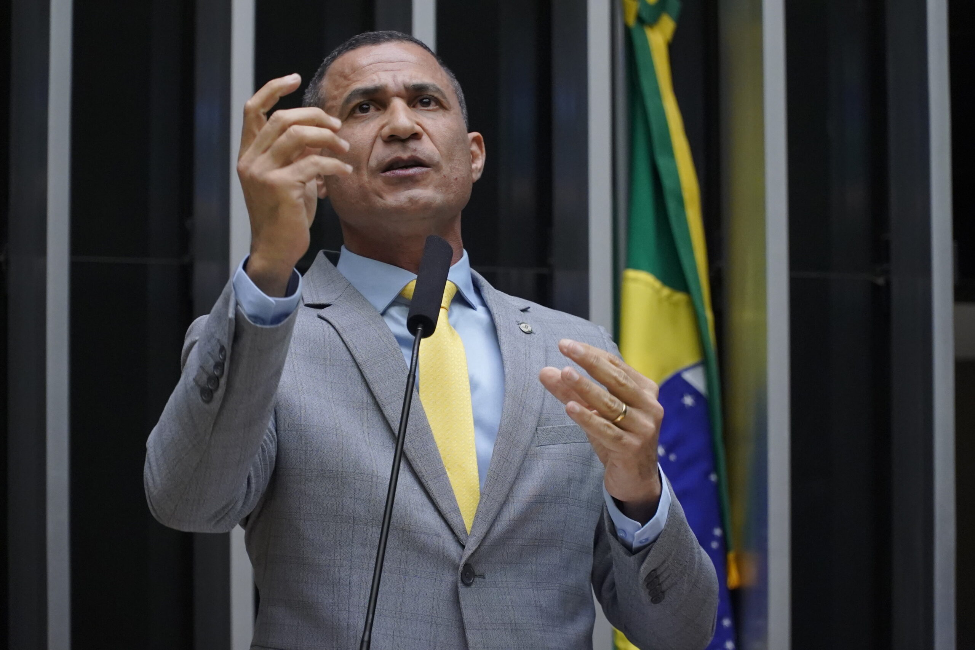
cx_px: 488
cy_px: 325
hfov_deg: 13.1
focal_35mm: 157
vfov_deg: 8.7
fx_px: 4252
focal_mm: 105
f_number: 4
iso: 4000
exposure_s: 1/125
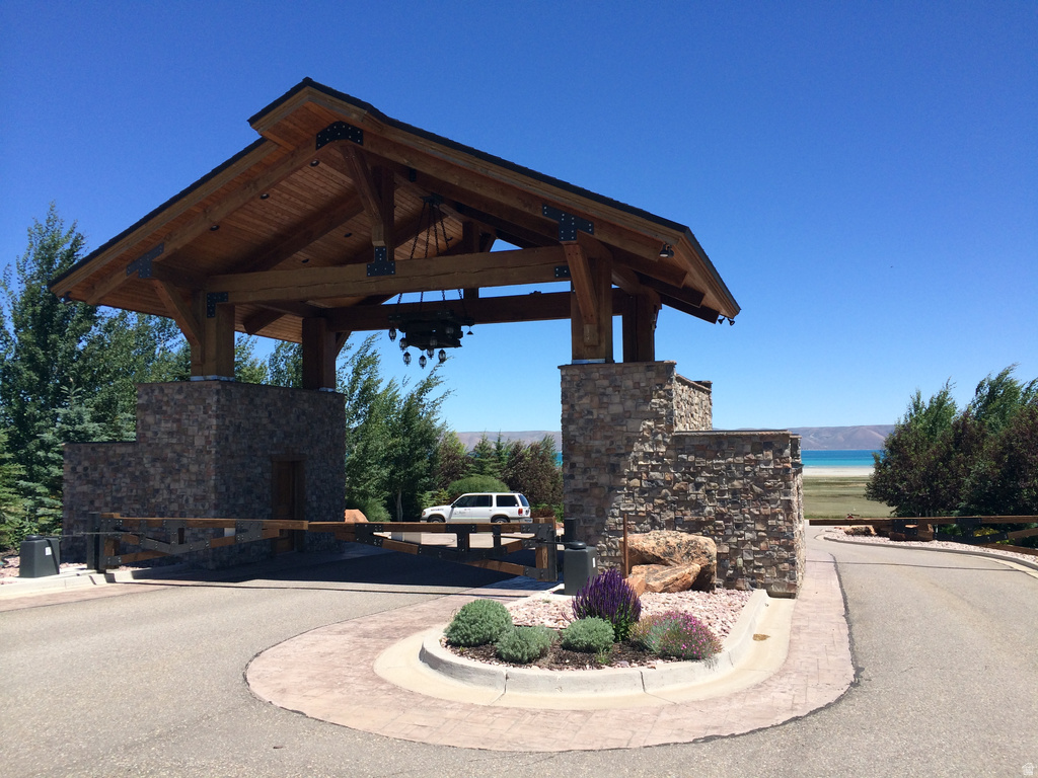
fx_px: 900
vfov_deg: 46.8
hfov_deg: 60.0
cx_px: 519
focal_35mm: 30
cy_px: 389
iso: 32
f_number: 2.2
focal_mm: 4.12
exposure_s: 1/1786
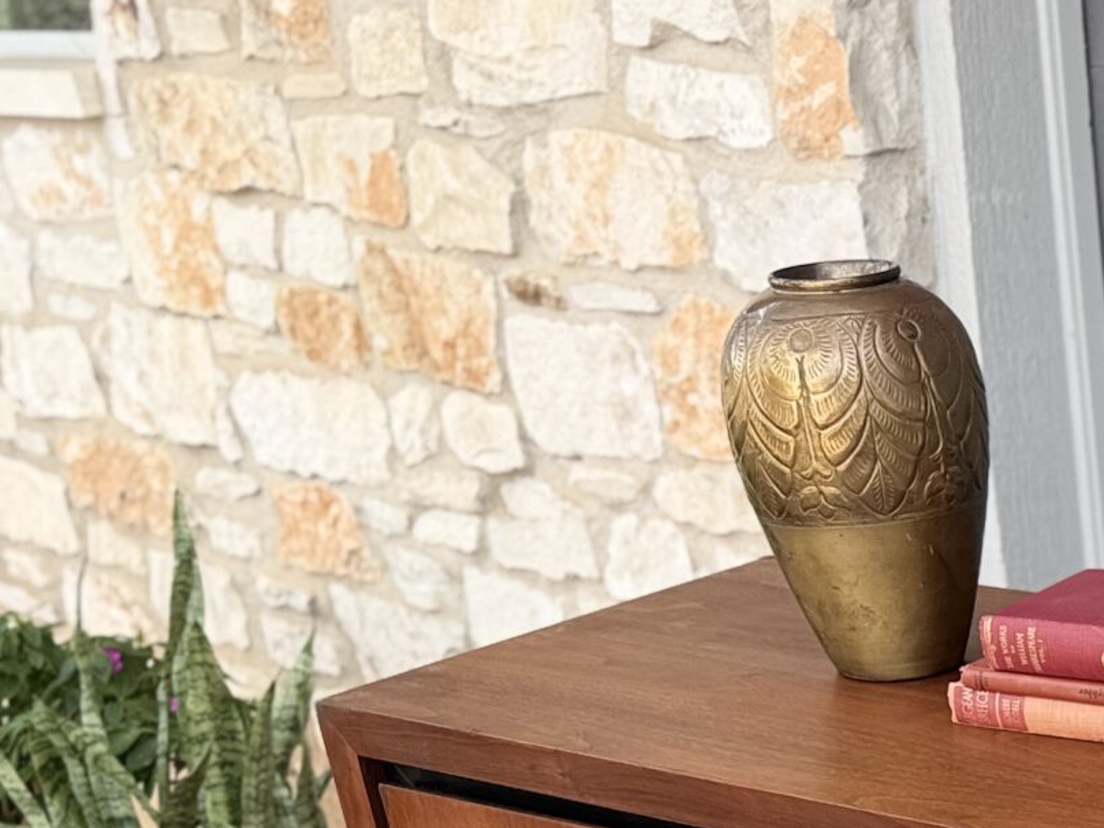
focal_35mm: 76
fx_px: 2424
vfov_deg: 17.8
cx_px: 1559
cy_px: 1163
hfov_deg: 22.1
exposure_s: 1/389
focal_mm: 6.76
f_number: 1.78
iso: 80
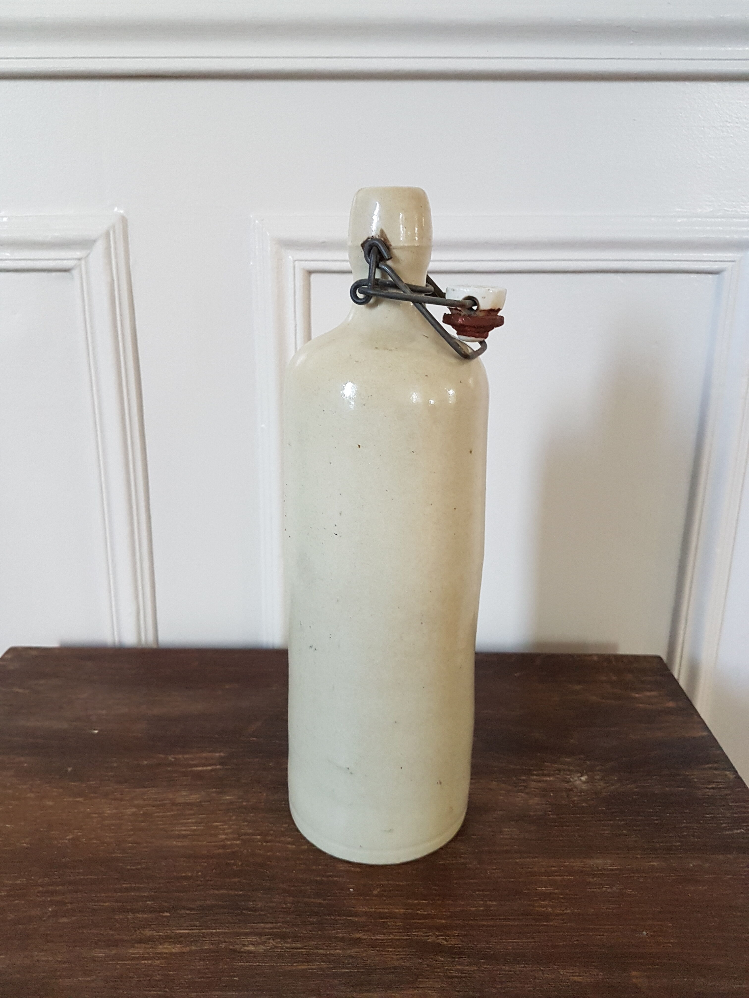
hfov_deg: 53.1
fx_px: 750
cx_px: 374
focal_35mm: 26
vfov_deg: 67.3
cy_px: 499
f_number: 1.7
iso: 200
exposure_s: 1/25
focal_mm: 4.2
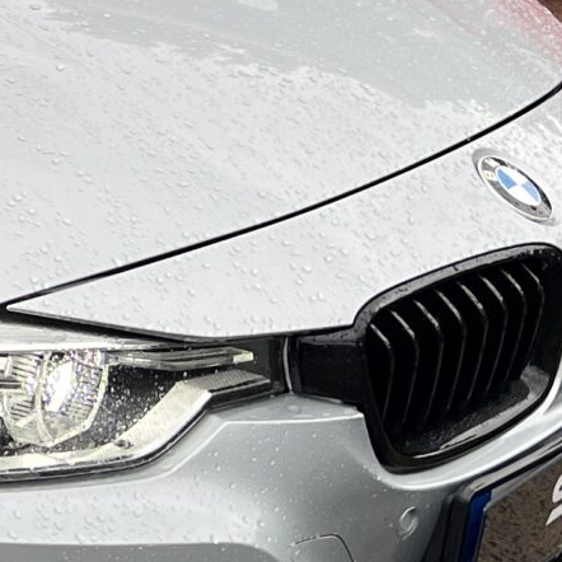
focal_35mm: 133
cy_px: -46
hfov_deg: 11.4
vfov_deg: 12.9
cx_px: -676
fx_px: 2443
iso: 50
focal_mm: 5.7
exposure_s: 1/607
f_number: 1.5
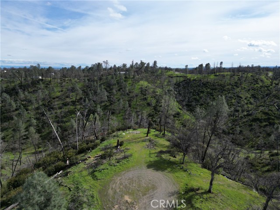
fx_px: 194
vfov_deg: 56.8
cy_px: 105
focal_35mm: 24
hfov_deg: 71.6
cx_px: 140
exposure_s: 1/3000
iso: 100
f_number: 1.7
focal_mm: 6.72
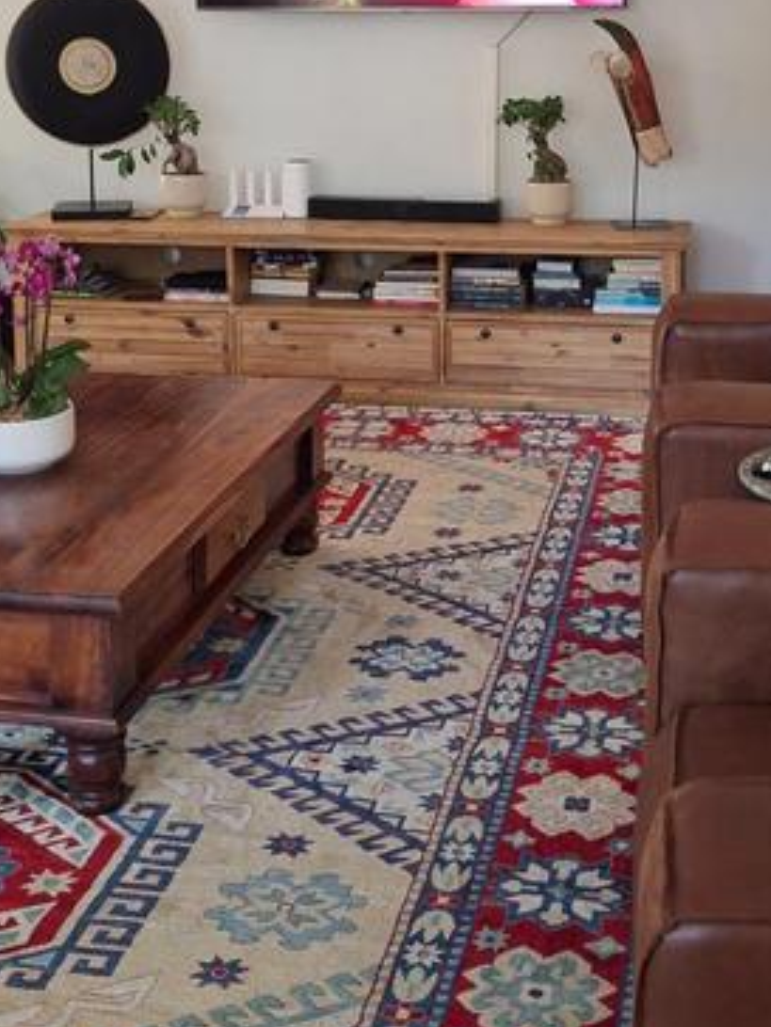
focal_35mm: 55
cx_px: 418
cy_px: 209
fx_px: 1633
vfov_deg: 33.9
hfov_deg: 26.6
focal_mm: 4.69
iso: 125
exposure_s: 1/50
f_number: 1.8
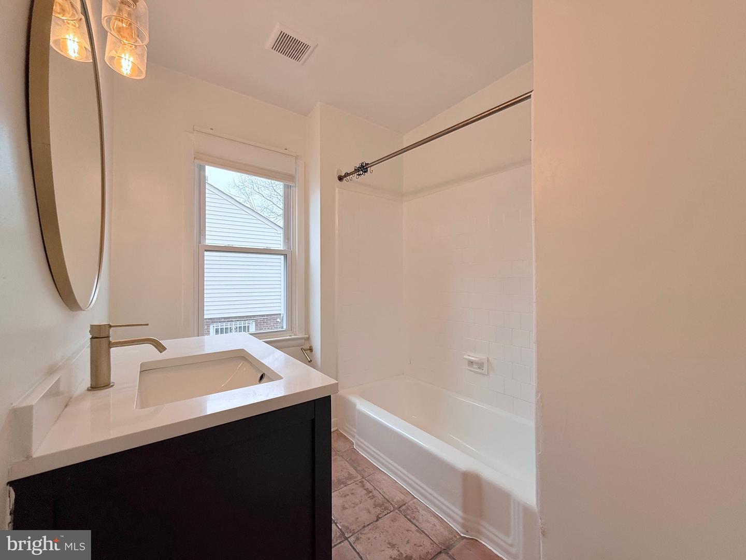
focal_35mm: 14
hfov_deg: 102.1
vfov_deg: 85.7
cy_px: 280
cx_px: 373
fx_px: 302
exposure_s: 1/120
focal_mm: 2.22
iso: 100
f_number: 2.2
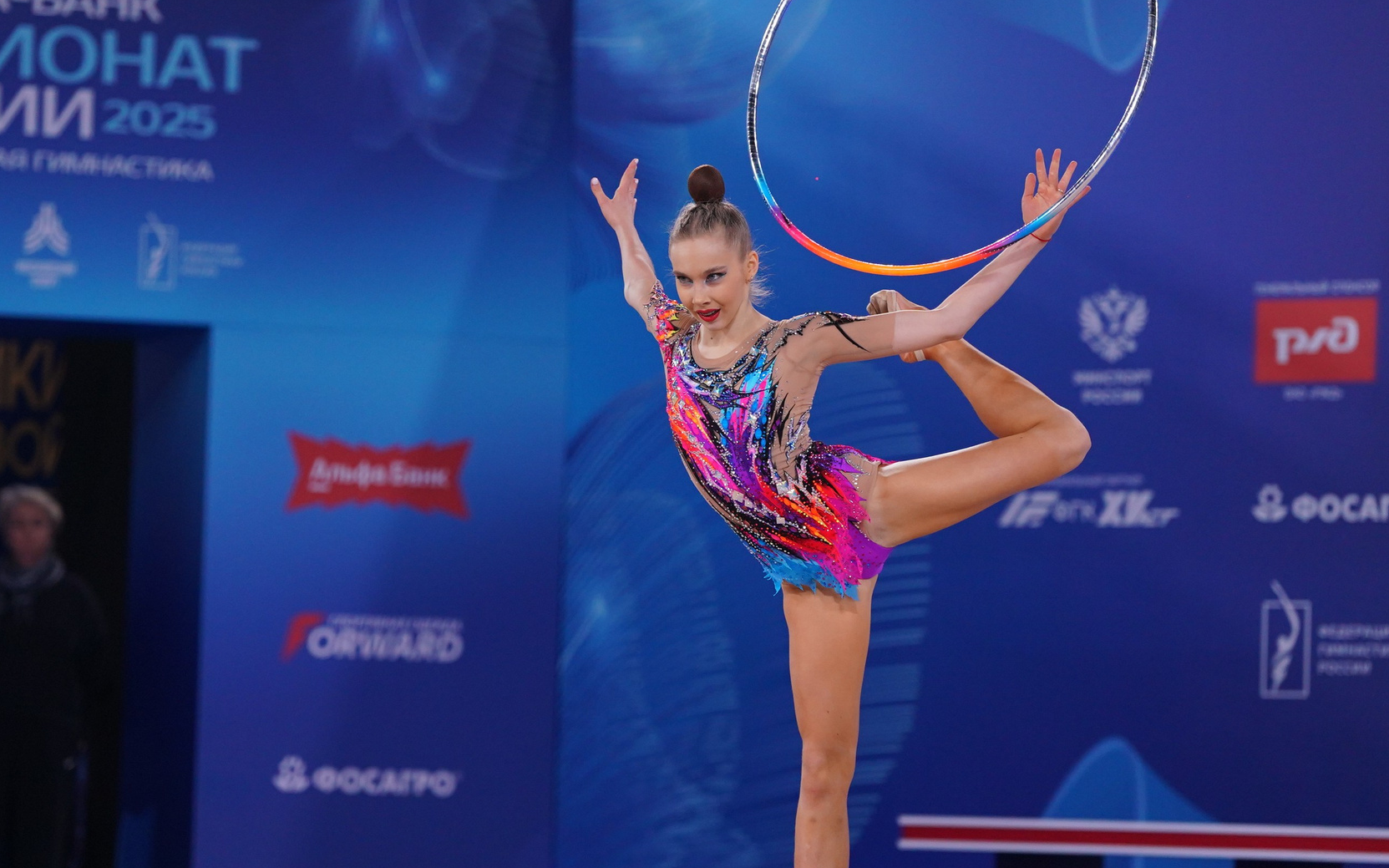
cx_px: 623
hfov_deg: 9.3
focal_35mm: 226
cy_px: 410
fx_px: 8554
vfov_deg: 5.8
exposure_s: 1/1600
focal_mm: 144
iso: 1600
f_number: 2.8
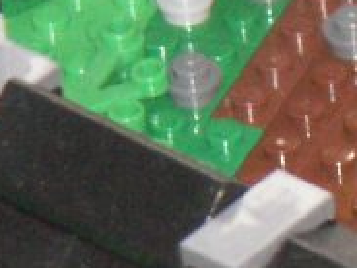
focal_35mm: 1142
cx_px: 1011
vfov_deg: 1.3
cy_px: 285
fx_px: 11778
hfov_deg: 1.7
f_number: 4
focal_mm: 26.78
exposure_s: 1/60
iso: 160
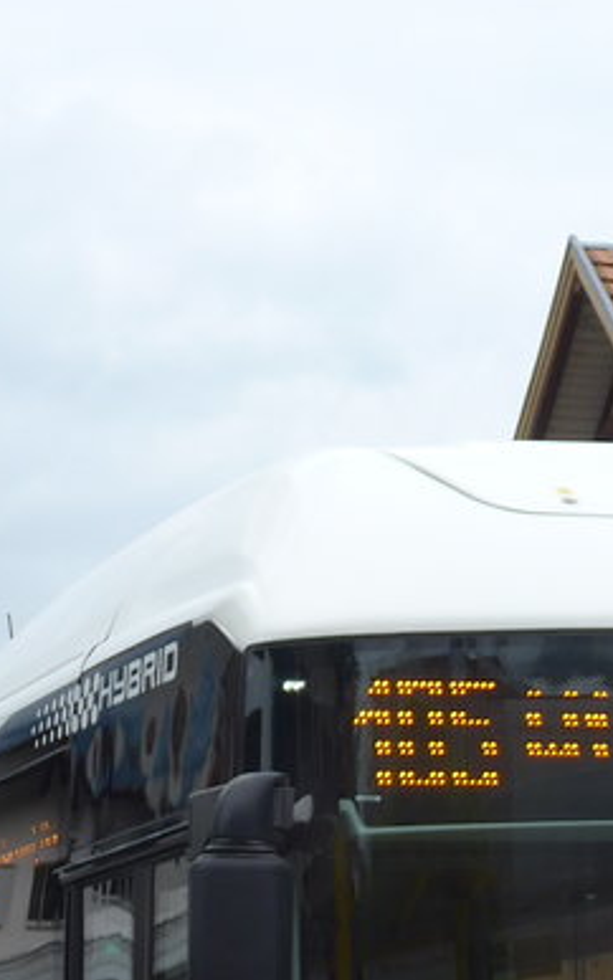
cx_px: 800
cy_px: 985
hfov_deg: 8.0
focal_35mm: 161
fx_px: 4302
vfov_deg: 12.8
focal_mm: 10.1
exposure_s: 1/500
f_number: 3.2
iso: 80
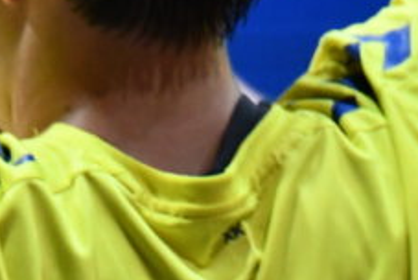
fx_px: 14498
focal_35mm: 1247
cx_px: 114
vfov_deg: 1.1
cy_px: 410
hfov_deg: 1.7
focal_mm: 185
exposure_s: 1/100
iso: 3200
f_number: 5.6
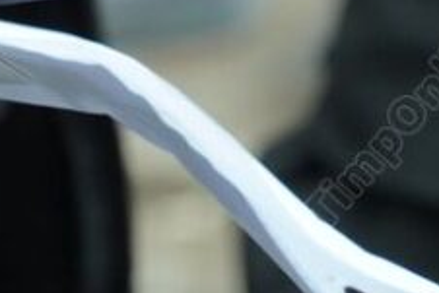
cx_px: -95
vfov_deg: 2.6
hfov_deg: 3.9
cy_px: -198
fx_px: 6418
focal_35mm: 526
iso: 1000
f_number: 5.6
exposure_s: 1/125
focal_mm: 80
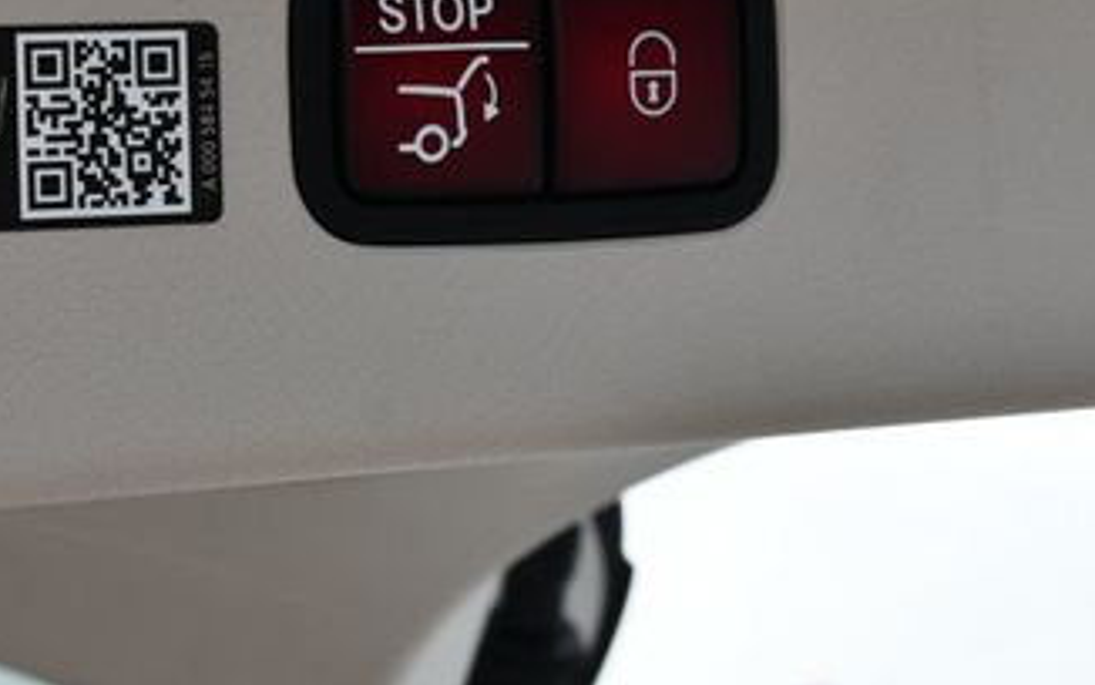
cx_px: 37
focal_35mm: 128
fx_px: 3821
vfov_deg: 10.2
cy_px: 37
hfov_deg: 16.0
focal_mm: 32
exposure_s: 1/250
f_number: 8
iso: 180
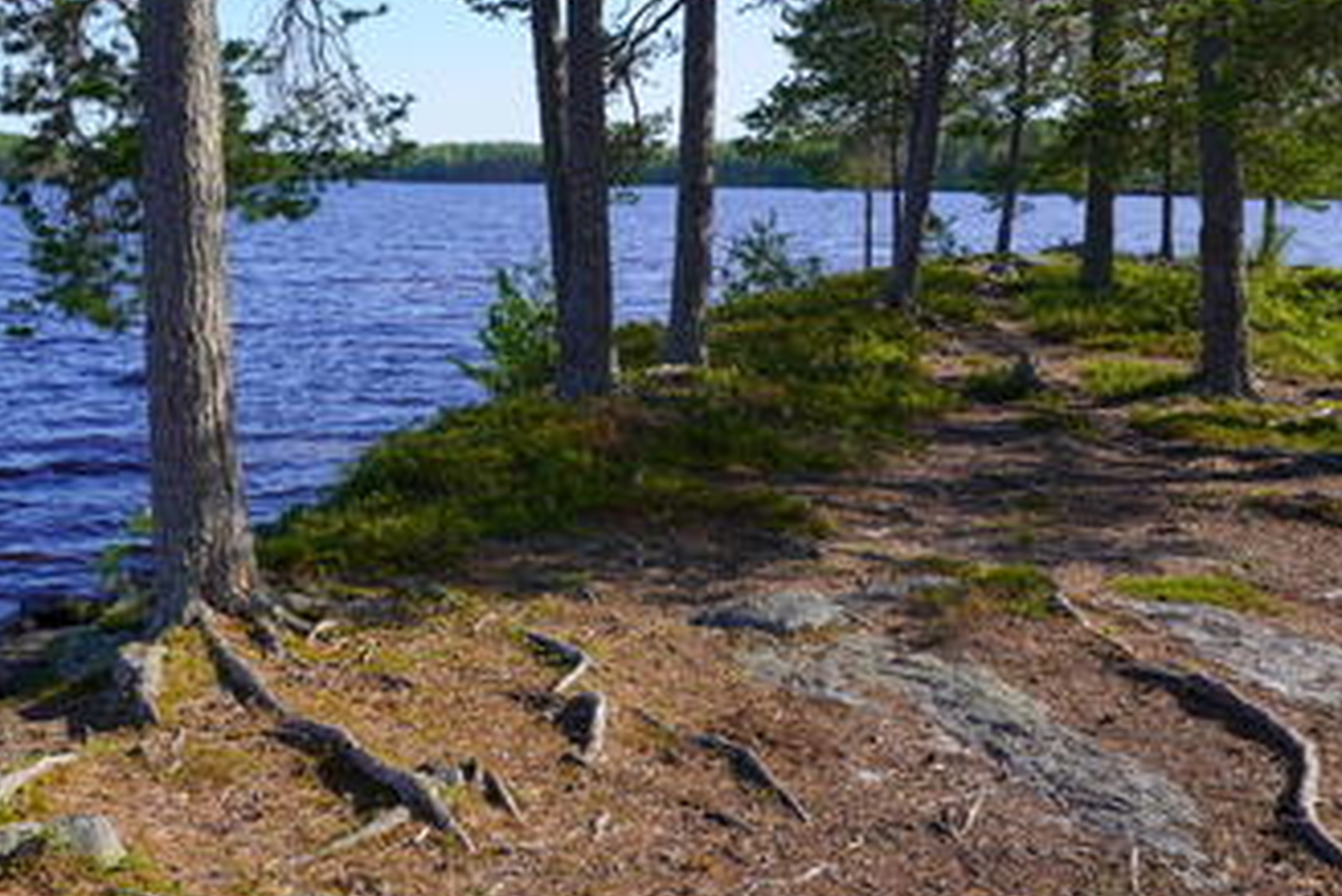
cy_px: 190
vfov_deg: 33.3
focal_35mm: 39
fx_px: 1454
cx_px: 381
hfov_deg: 48.1
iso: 100
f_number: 10
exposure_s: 1/80
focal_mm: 20
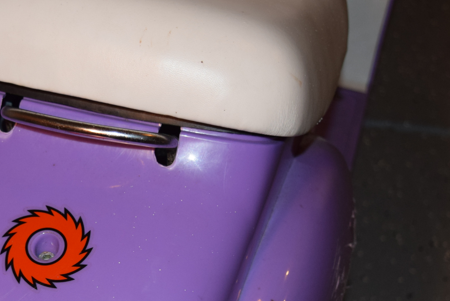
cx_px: 55
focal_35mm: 100
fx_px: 1252
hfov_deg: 20.0
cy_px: 269
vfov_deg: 13.6
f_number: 4.2
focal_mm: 31
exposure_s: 1/60
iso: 800
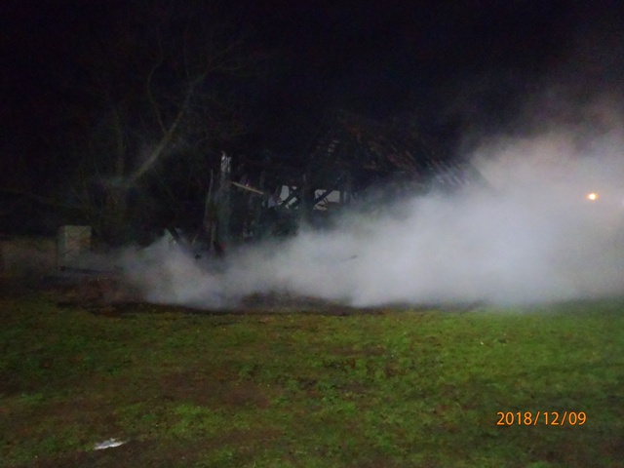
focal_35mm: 28
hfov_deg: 63.4
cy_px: 234
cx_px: 312
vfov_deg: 49.7
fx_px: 505
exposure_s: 1/30
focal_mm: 5
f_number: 3.9
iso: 800
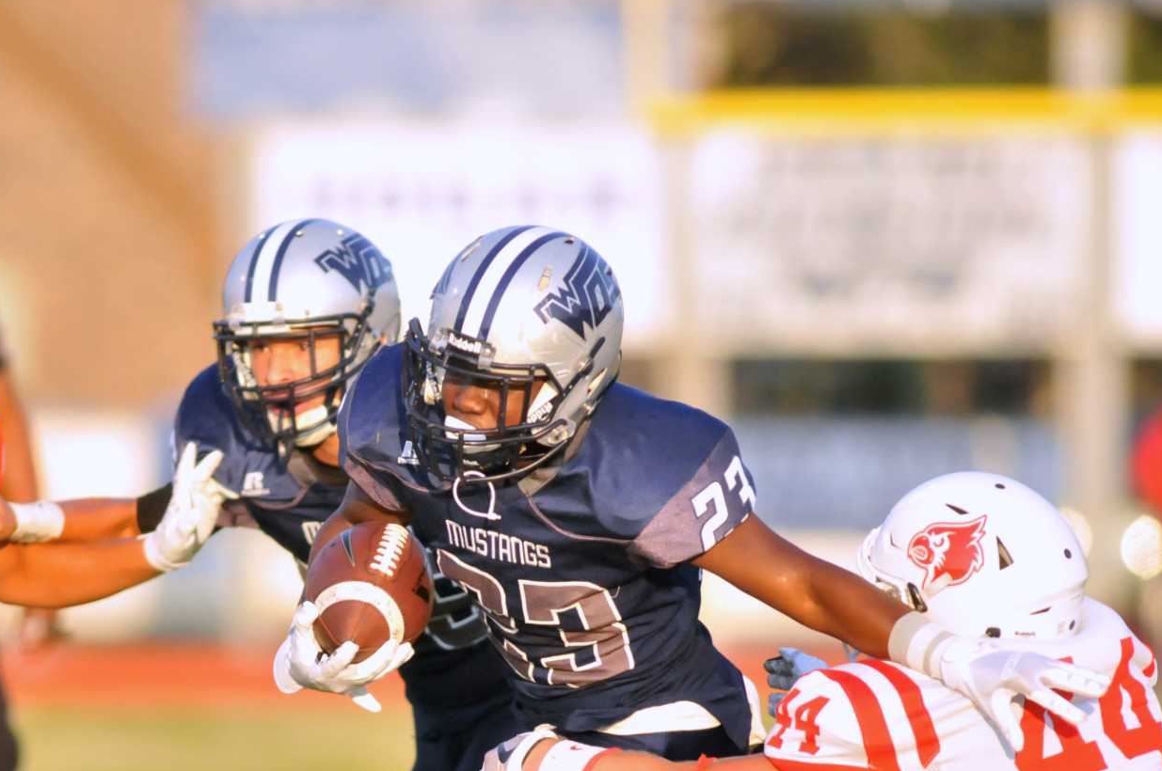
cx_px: 322
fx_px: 24047
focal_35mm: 746
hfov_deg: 2.8
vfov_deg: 1.8
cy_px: 541
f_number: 13
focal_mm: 300
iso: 1000
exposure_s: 1/4000
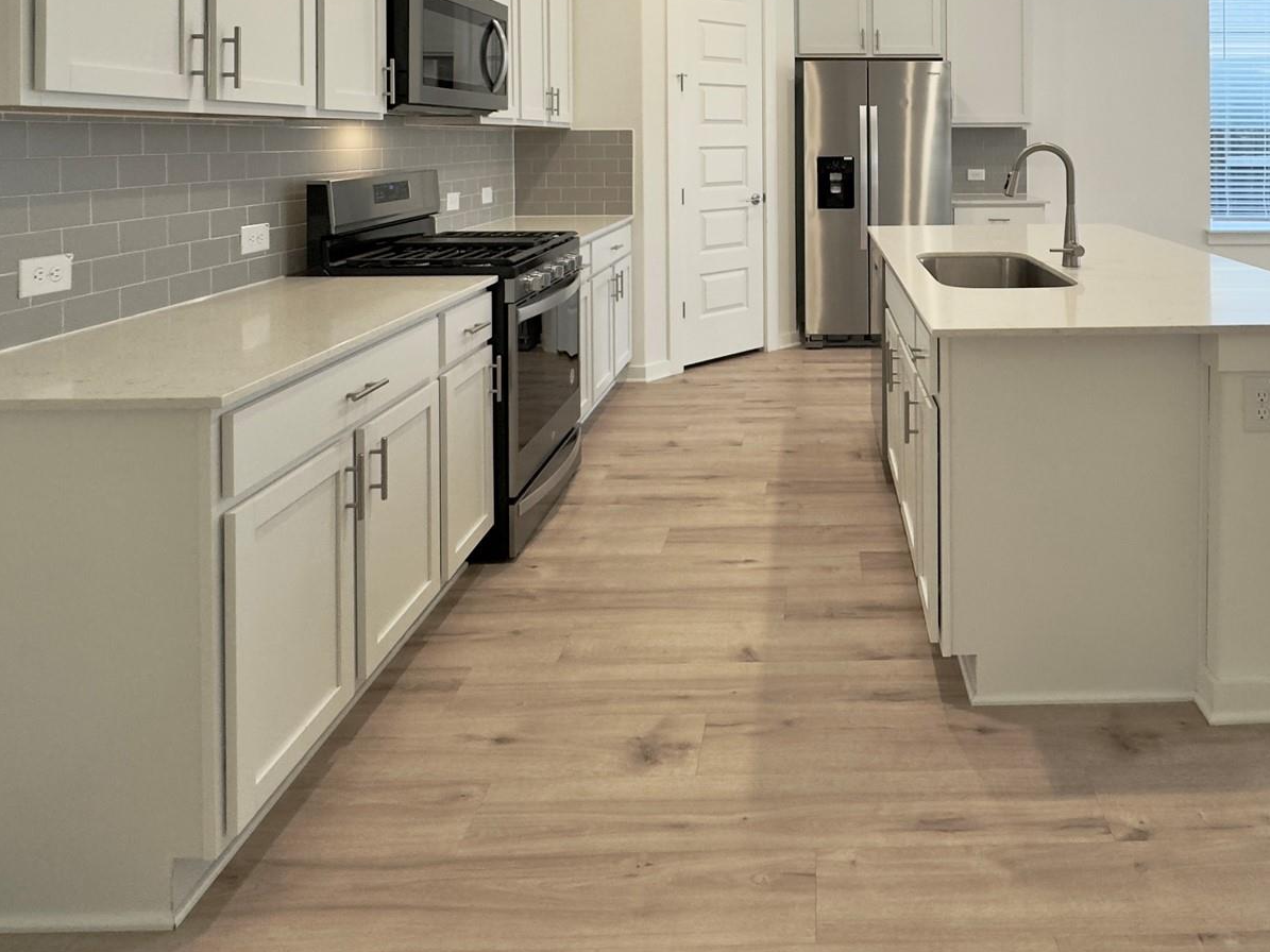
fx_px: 880
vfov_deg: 51.7
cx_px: 831
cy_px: 138
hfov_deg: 69.8
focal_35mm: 24
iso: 200
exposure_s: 1/120
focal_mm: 2.22
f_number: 2.2
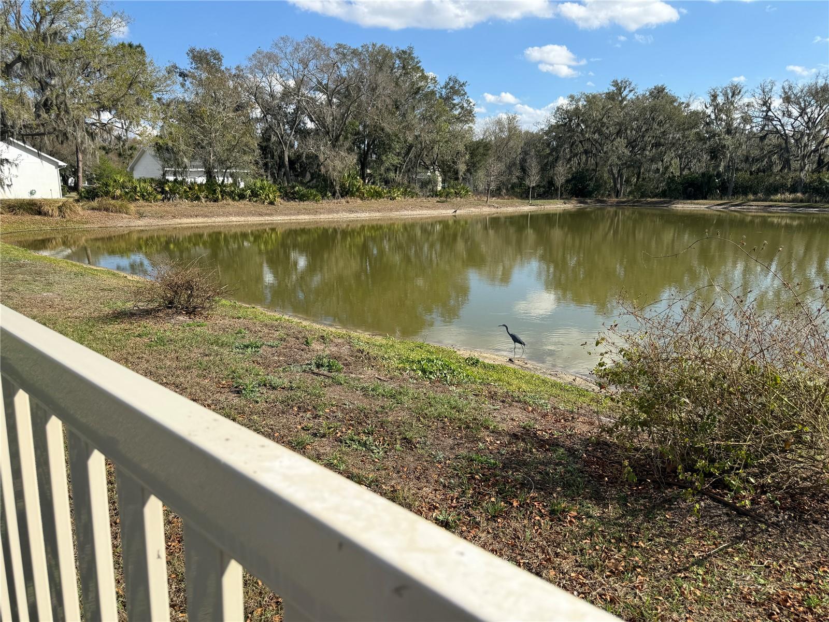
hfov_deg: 71.6
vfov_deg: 56.8
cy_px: 311
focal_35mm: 24
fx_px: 575
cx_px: 414
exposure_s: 1/4405
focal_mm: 6.76
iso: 80
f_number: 1.78
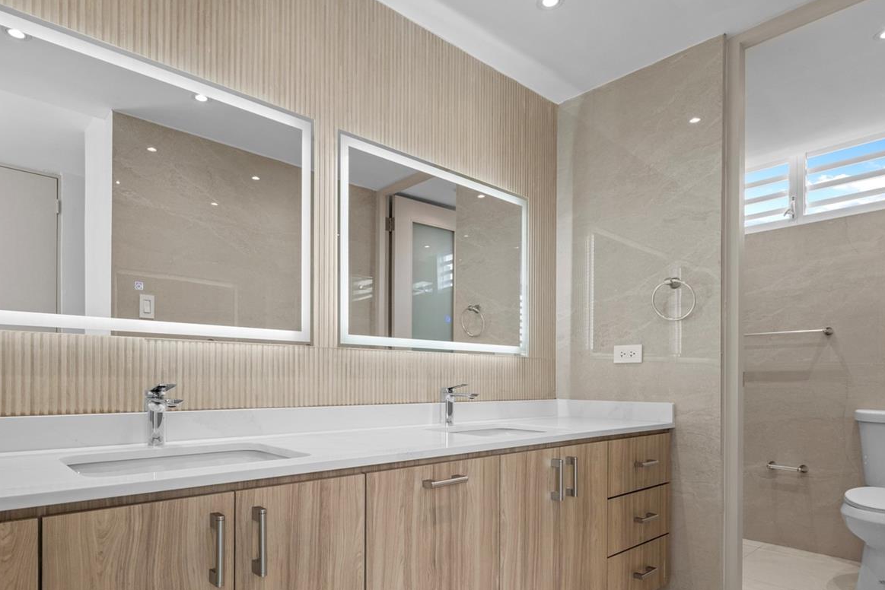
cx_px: 407
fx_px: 541
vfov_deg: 56.4
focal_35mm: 22
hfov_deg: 78.4
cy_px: 379
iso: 500
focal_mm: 16
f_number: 8
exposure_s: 1/5
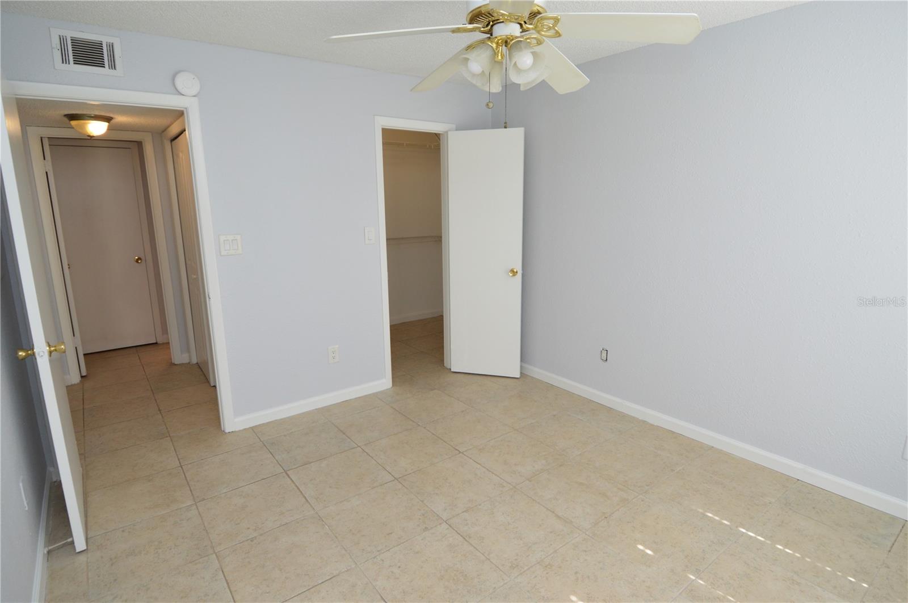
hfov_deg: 90.1
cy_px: 302
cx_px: 454
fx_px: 453
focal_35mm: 18
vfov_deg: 67.3
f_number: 4
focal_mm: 12
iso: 400
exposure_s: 1/60
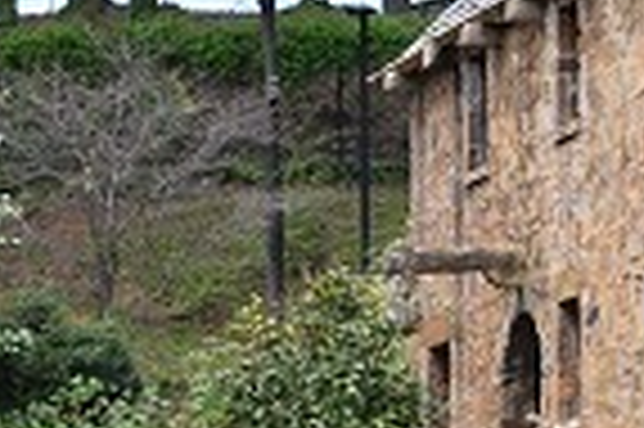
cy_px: 421
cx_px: -59
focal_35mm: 282
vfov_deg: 4.9
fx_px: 5039
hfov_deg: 7.3
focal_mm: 42
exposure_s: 1/160
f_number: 6.3
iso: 100
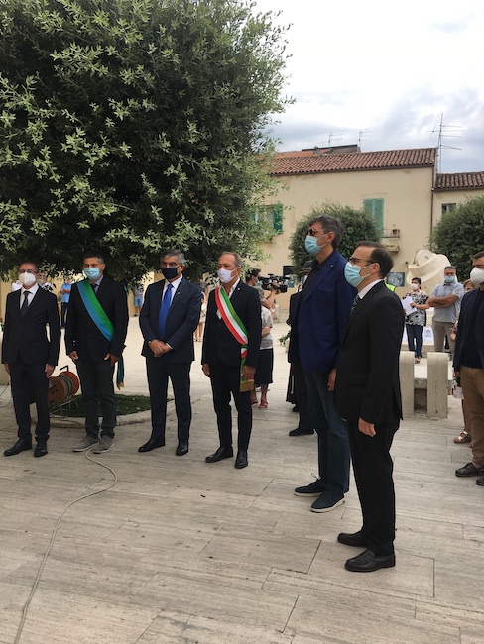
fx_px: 540
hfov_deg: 48.3
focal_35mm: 29
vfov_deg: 61.6
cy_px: 322
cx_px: 242
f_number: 2.2
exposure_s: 1/439
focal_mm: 4.15
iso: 25
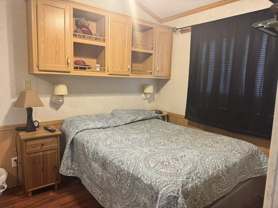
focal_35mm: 24
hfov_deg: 71.6
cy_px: 104
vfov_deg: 56.8
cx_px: 139
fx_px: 193
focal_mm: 6.76
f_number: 1.78
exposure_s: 1/60
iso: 400
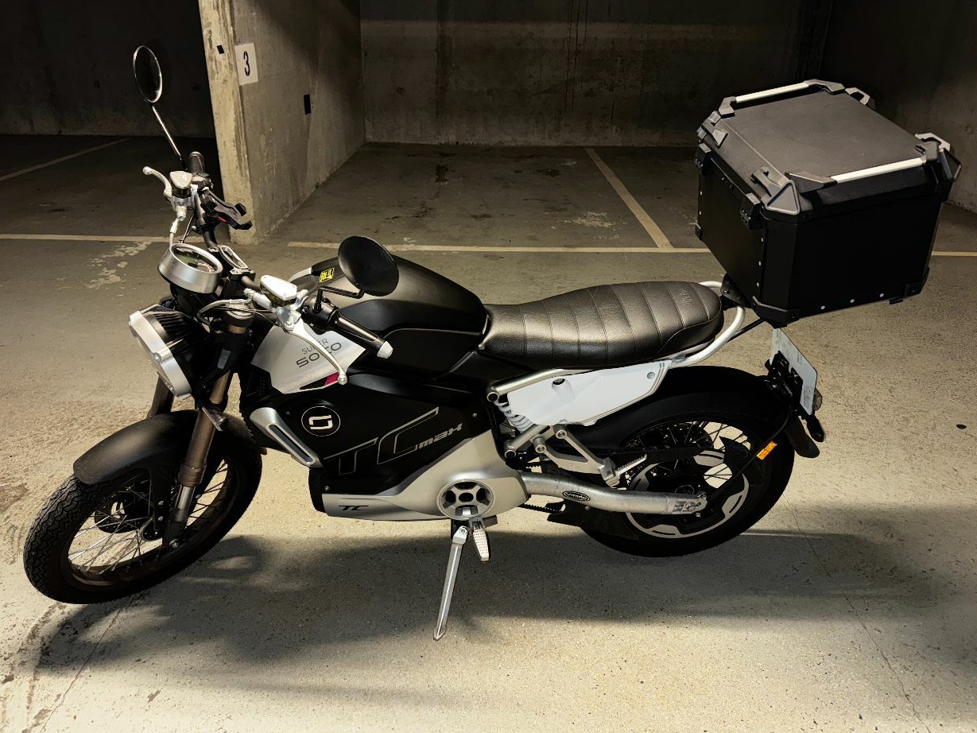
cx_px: 475
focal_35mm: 25
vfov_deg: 54.9
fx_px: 706
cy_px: 363
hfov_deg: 69.4
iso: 160
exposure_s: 1/9
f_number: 1.78
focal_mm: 6.76
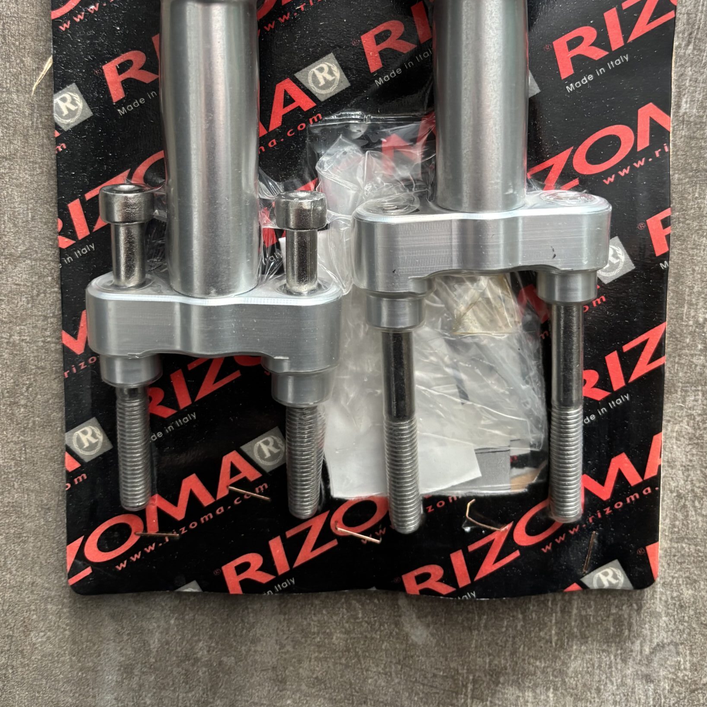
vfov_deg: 44.9
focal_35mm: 36
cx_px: 366
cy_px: 201
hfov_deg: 46.0
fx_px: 832
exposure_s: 1/60
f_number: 1.6
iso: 320
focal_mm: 5.96
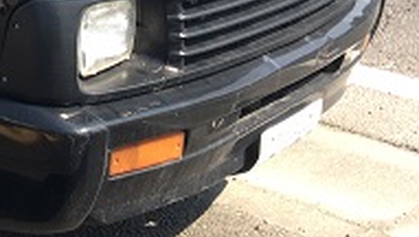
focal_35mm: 100
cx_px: -236
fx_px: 1112
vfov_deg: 12.0
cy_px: 0
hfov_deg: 18.5
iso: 25
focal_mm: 4.15
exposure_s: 1/305
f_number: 2.2
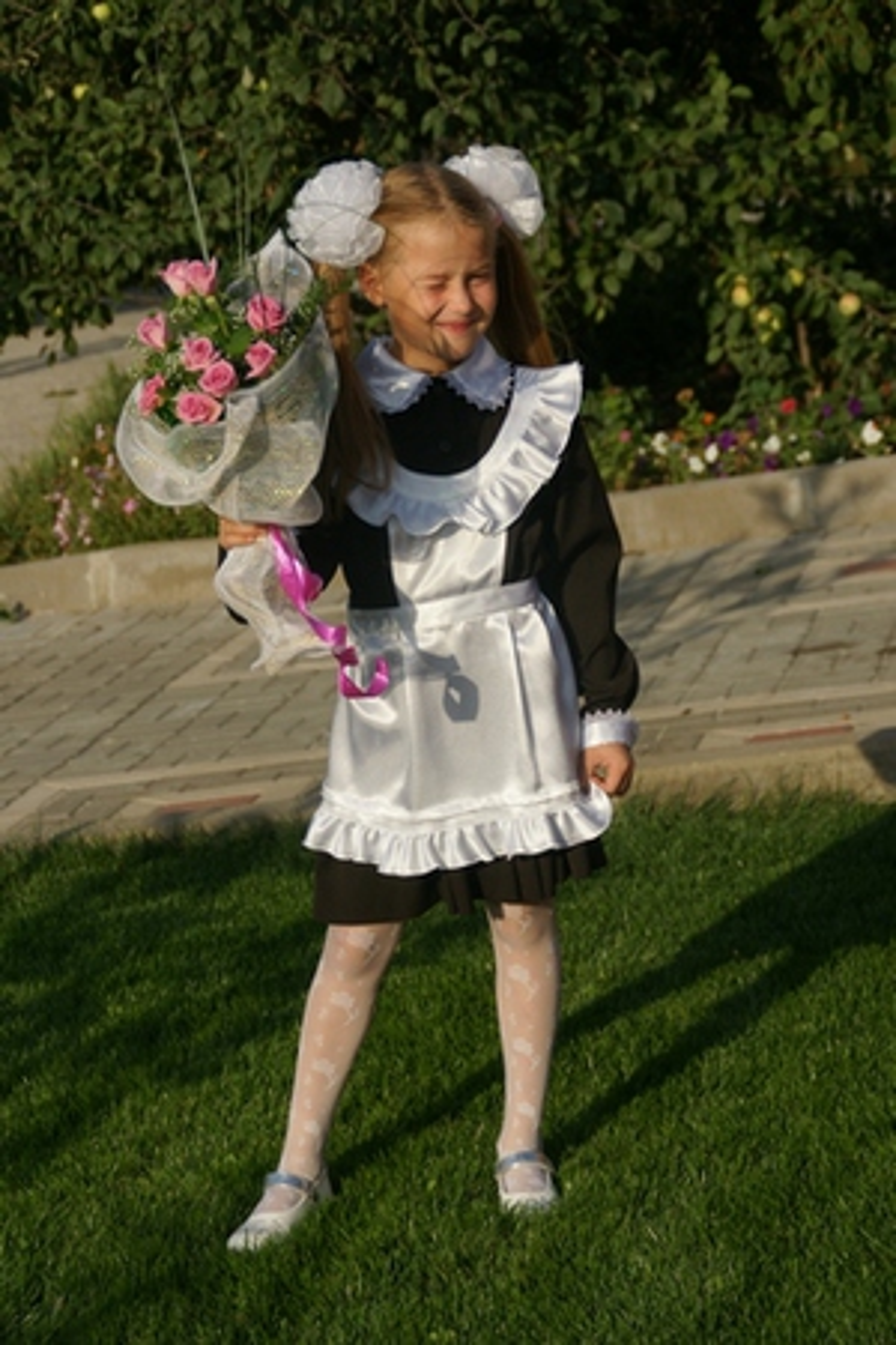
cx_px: 448
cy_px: 672
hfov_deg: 13.0
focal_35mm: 105
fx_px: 3920
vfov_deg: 19.5
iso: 200
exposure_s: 1/1250
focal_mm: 70
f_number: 5.6
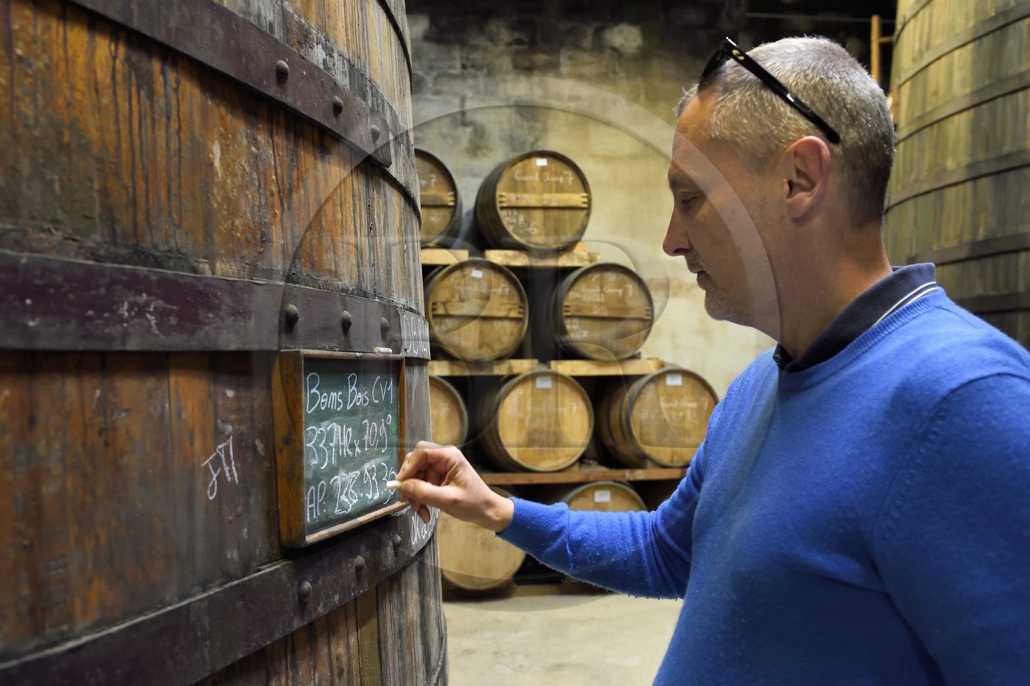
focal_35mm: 32
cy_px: 343
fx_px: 915
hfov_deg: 58.7
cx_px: 515
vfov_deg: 41.1
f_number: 5.6
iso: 1600
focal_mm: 32
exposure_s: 1/50
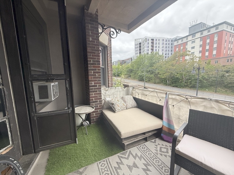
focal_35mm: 14
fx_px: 95
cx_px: 117
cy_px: 88
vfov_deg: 85.7
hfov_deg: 102.1
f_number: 2.2
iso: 64
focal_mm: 2.22
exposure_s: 1/284
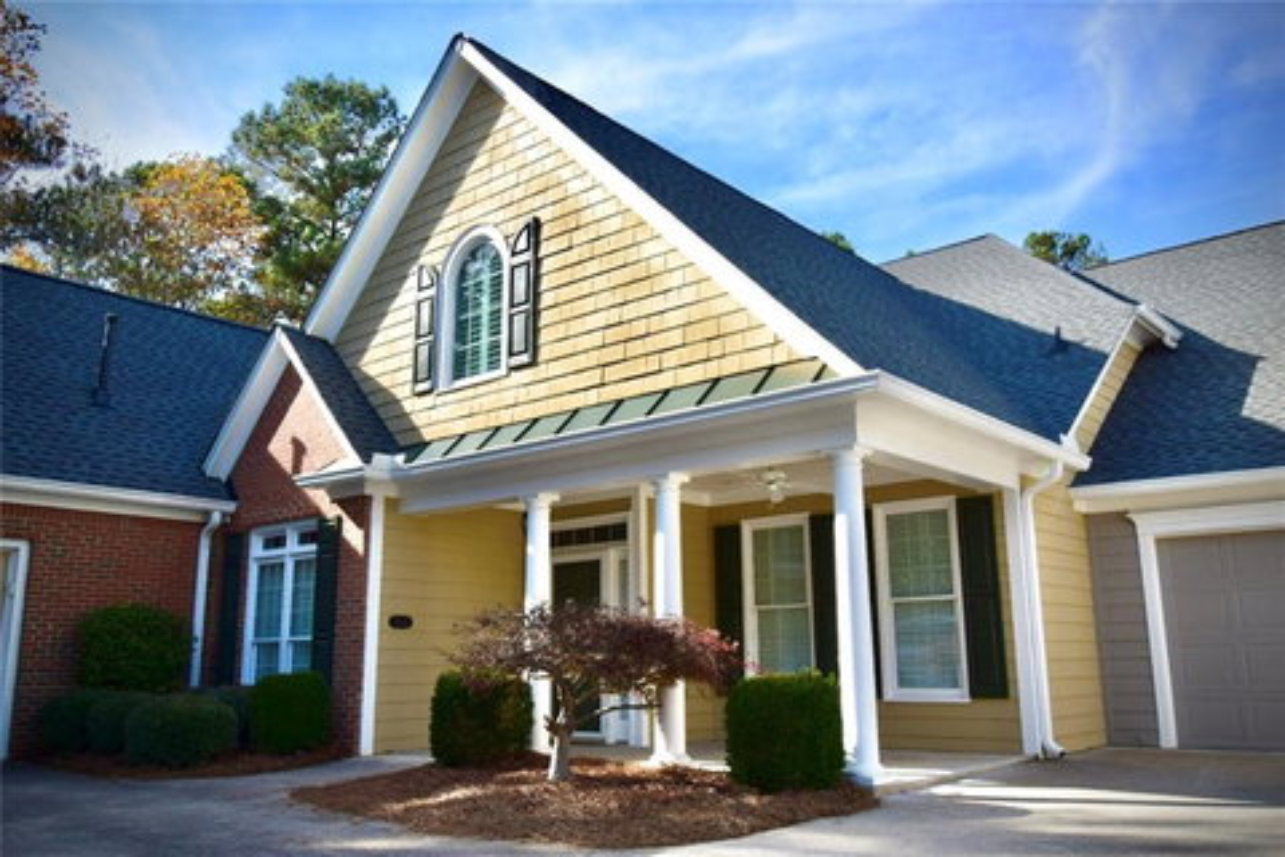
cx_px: 642
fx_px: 1071
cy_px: 428
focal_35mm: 30
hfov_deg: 61.9
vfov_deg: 43.6
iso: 400
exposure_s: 1/400
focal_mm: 20
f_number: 11
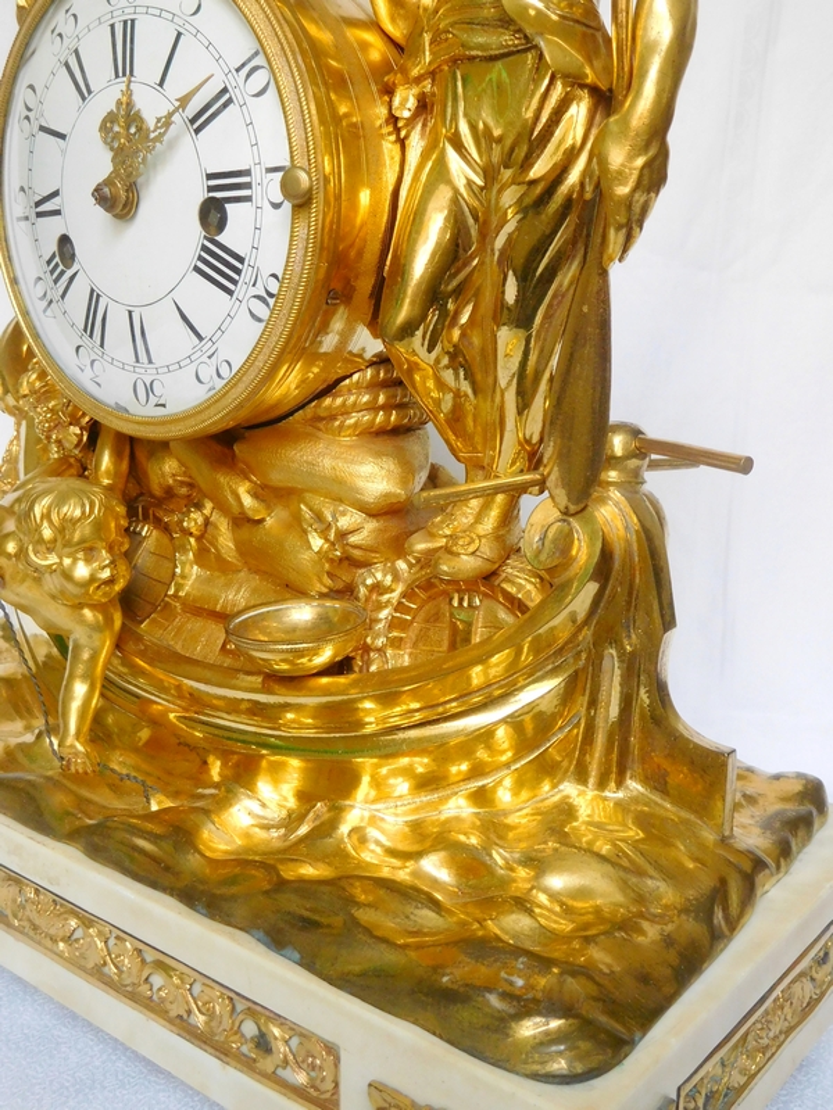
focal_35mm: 35
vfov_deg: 52.6
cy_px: 555
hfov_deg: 40.7
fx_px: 1123
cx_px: 416
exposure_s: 1/30
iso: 400
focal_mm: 6.2
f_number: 3.8
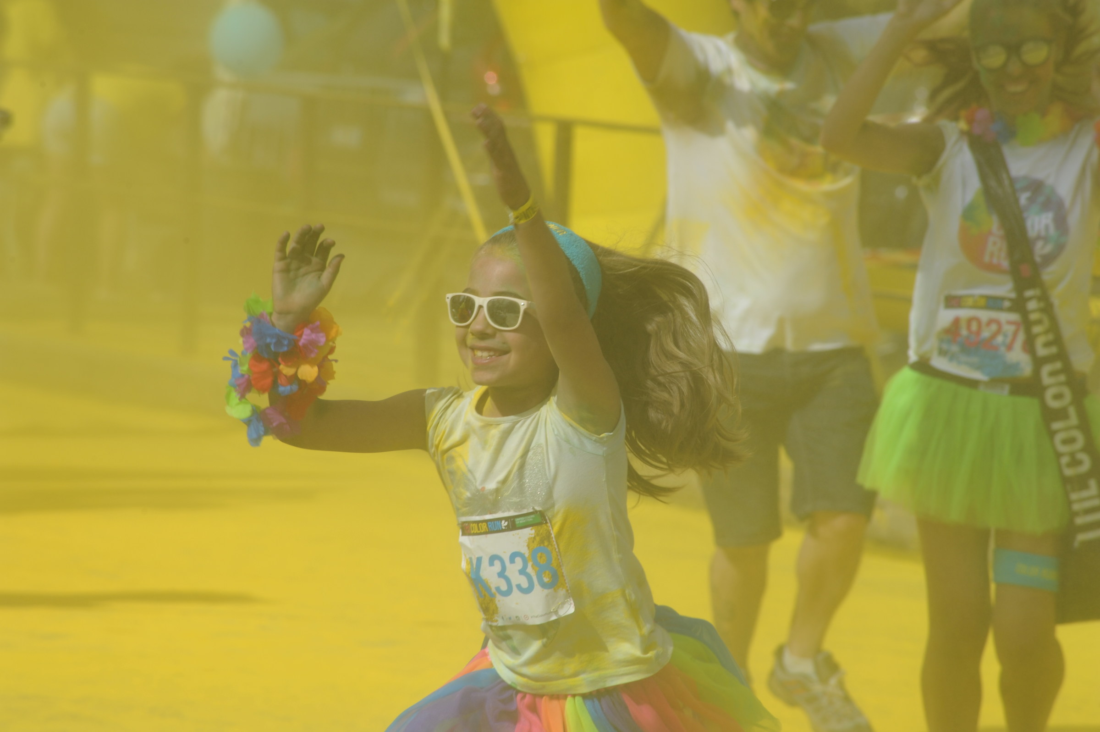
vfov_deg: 5.5
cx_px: 550
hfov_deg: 8.2
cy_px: 366
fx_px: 7632
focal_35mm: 250
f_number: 11
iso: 320
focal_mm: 250
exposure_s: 1/500
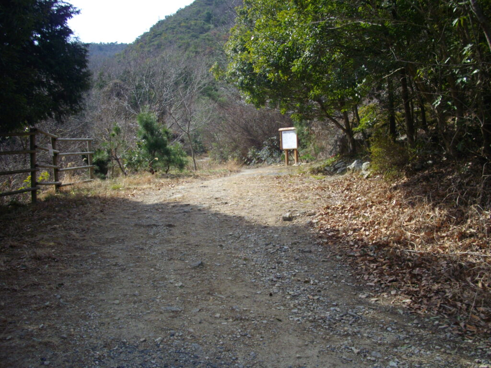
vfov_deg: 38.7
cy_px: 184
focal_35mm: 37
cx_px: 246
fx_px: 525
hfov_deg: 50.1
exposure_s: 1/200
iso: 100
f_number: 5.6
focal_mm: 6.2
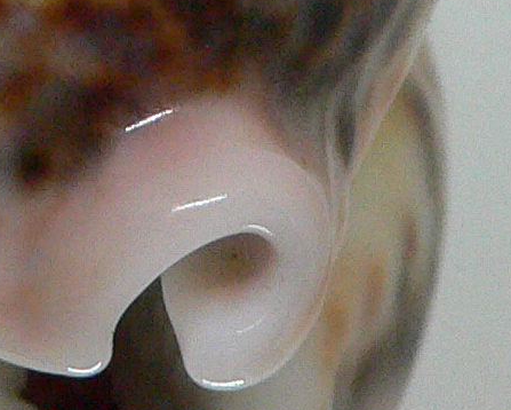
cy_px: -123
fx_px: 2330
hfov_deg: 12.4
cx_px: 79
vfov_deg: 9.8
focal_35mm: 154
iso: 200
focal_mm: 4.6
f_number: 2.8
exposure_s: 1/60
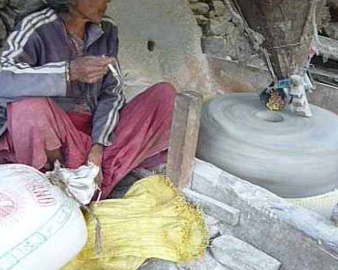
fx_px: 540
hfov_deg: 34.3
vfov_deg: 28.0
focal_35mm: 54
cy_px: 98
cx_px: 106
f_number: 4
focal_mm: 5.2
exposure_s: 1/30
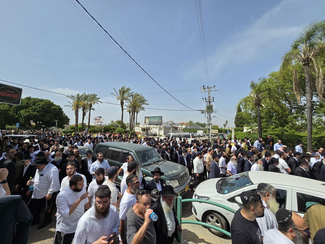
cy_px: 122
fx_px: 122
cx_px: 162
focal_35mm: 13
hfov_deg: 106.2
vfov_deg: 89.9
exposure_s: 1/2391
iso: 50
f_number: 2.2
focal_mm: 2.2
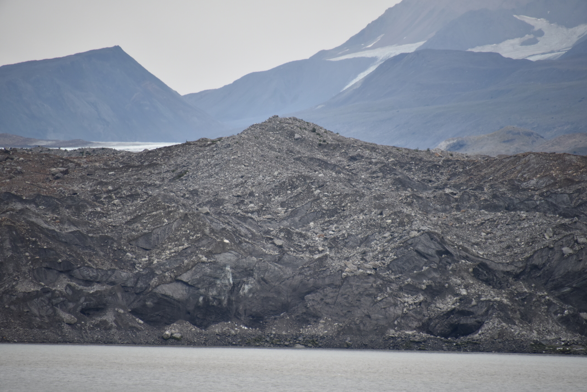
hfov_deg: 6.9
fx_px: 4892
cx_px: 294
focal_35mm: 300
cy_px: 196
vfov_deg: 4.6
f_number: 5.6
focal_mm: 300
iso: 720
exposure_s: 1/640
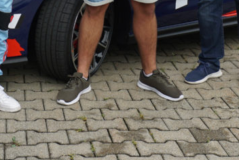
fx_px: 618
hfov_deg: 21.7
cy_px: -44
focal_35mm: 93
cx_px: 53
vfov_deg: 14.2
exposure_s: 1/80
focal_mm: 32
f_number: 6.3
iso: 100
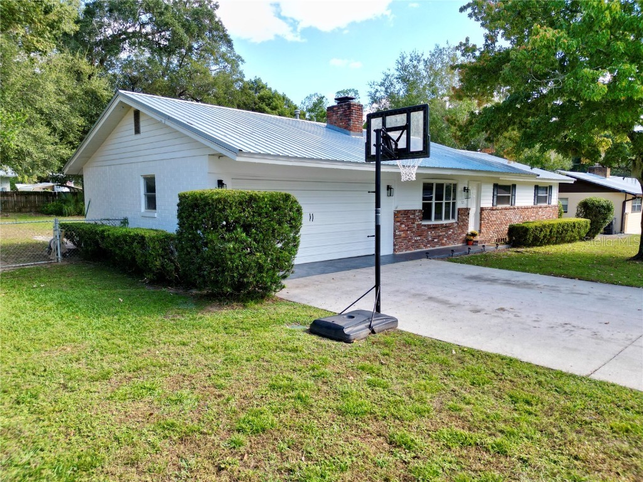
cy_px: 241
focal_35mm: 24
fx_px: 446
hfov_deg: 71.6
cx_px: 322
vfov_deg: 56.8
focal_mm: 6.72
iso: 130
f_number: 1.7
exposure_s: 1/800
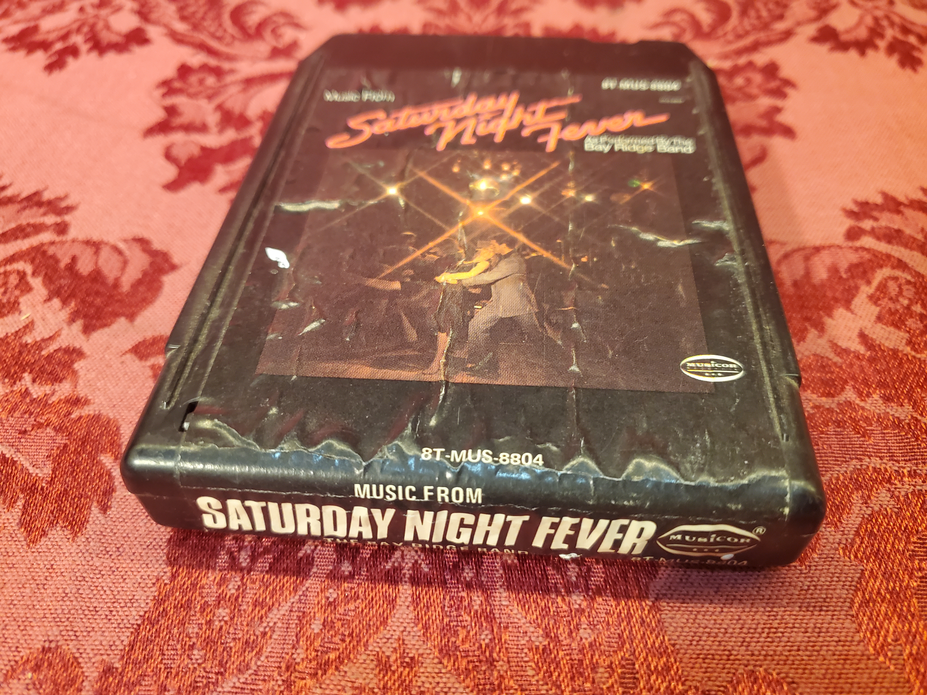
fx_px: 696
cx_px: 464
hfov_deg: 67.3
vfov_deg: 53.1
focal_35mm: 26
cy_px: 348
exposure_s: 1/60
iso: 200
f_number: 1.5
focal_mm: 4.3
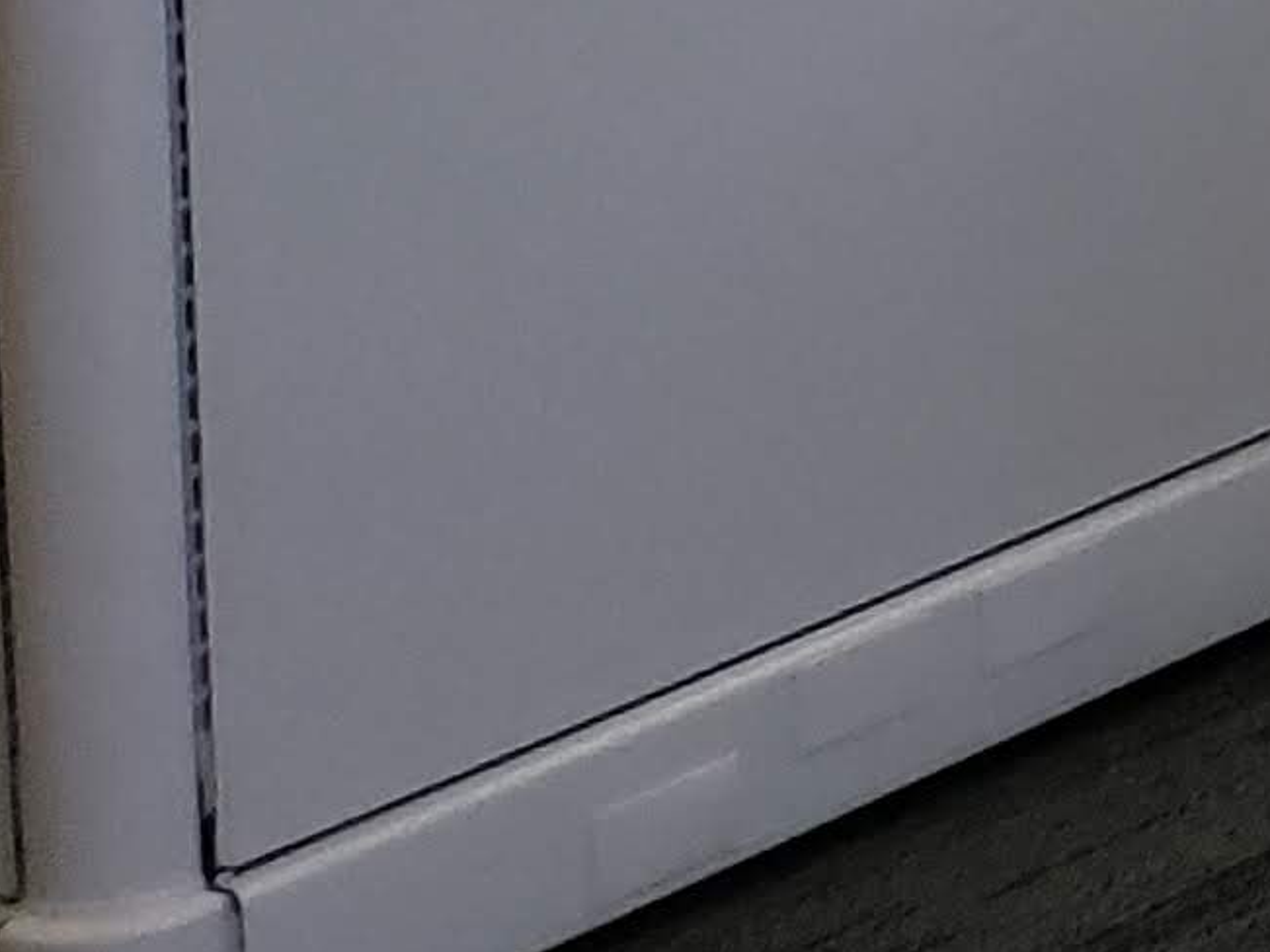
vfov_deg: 7.9
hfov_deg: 9.5
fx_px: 5906
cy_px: -1896
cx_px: 3886
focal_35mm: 161
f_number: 1.5
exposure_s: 1/120
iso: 200
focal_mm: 4.3
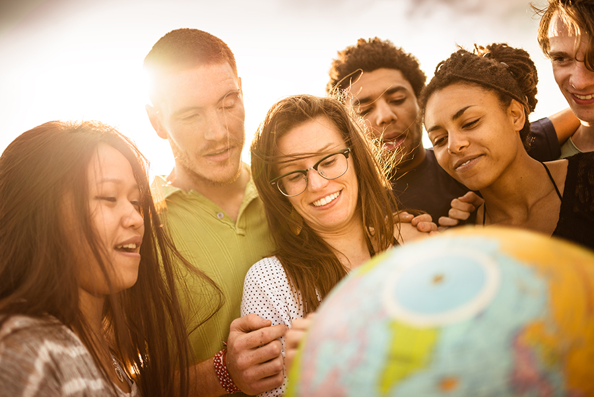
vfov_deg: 37.9
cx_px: 297
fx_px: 578
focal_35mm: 35
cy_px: 198
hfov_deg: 54.4
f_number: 1.4
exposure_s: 1/2500
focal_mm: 35
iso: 100
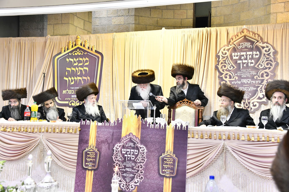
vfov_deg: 30.5
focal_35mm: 44
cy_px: 96
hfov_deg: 44.5
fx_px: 353
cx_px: 144
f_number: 5.6
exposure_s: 1/100
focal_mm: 44
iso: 1600
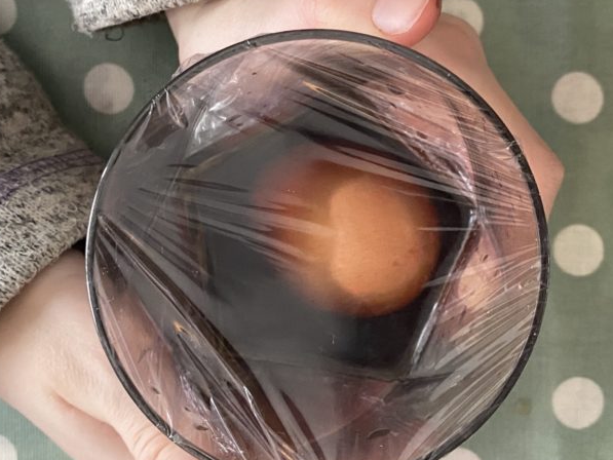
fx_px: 832
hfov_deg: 40.4
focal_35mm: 47
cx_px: 327
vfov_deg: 30.8
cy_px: 178
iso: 400
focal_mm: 4.25
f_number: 1.8
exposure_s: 1/50
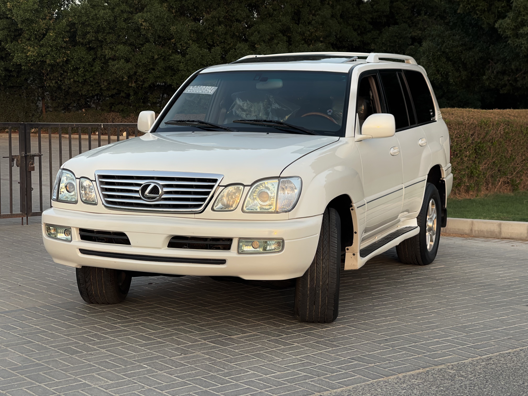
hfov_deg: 30.3
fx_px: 976
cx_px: 264
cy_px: 198
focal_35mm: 64
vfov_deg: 22.9
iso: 25
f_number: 2.2
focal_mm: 7.5
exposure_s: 1/121
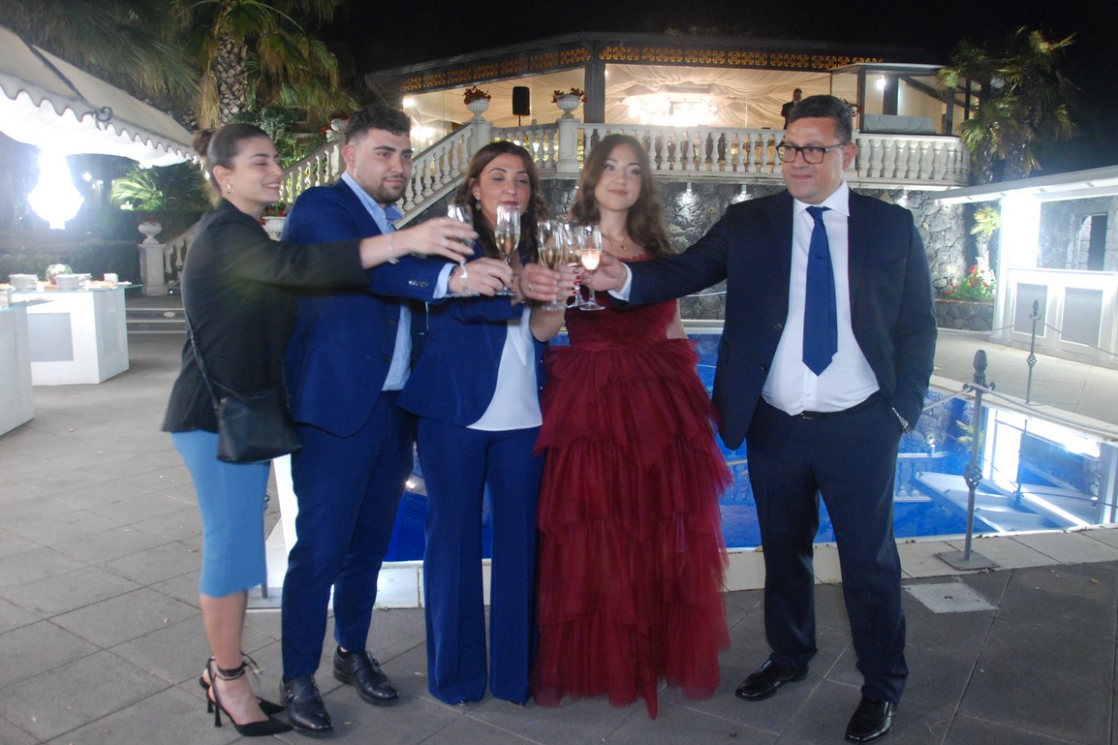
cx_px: 551
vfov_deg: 46.4
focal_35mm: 28
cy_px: 371
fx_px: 869
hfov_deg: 65.5
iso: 1000
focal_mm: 18
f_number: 3.5
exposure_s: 1/6
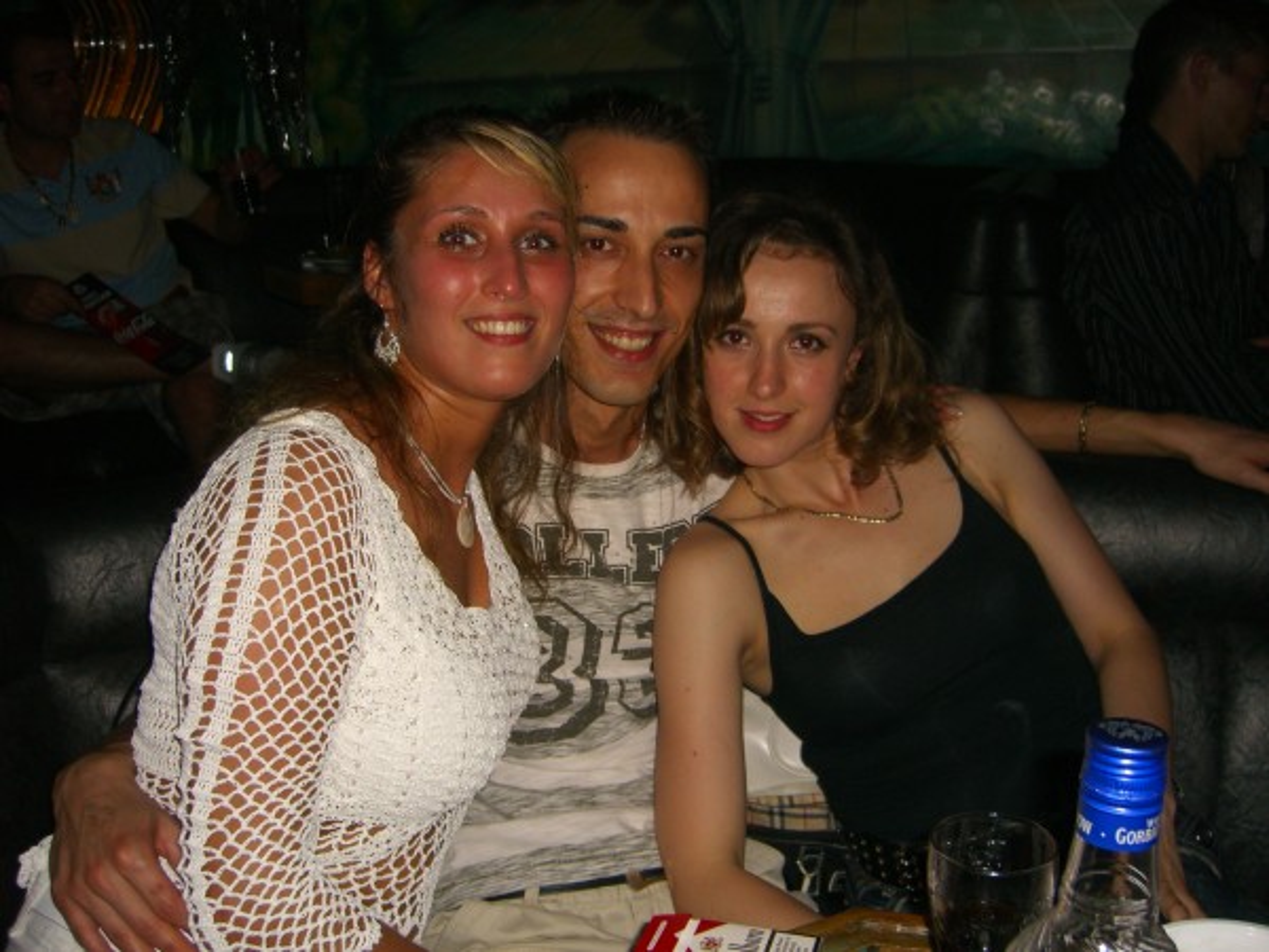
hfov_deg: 49.0
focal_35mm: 38
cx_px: 634
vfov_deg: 37.7
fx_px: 1393
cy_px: 476
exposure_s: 1/60
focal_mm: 7.9
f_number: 2.8
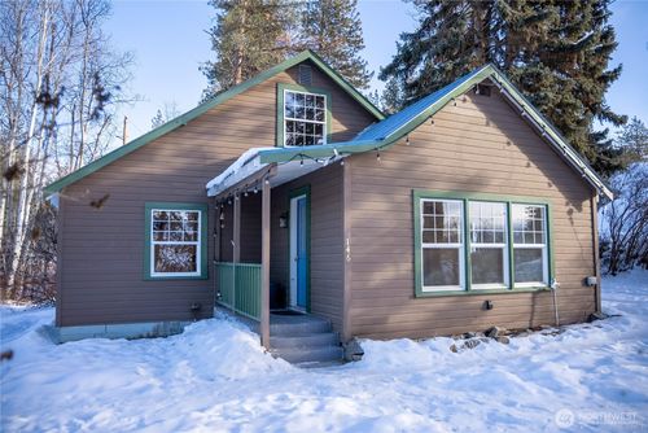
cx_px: 324
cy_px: 216
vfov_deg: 49.4
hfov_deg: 69.2
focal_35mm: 26
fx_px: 470
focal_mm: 26.1
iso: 100
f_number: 2.8
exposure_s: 1/8000
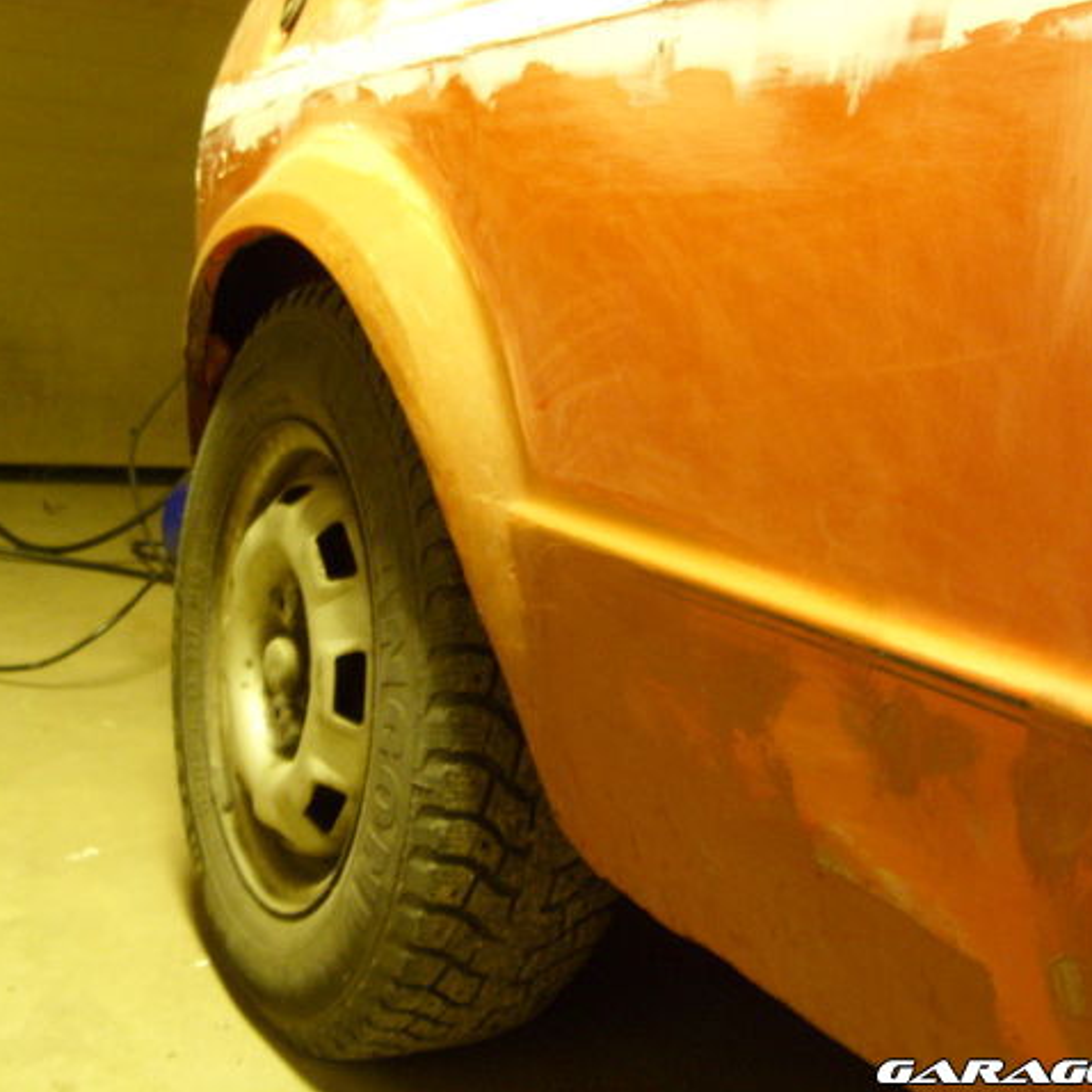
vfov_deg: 37.6
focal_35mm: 45
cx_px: 537
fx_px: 1606
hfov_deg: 37.6
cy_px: 546
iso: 300
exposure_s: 1/4
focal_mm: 6.3
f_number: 2.8
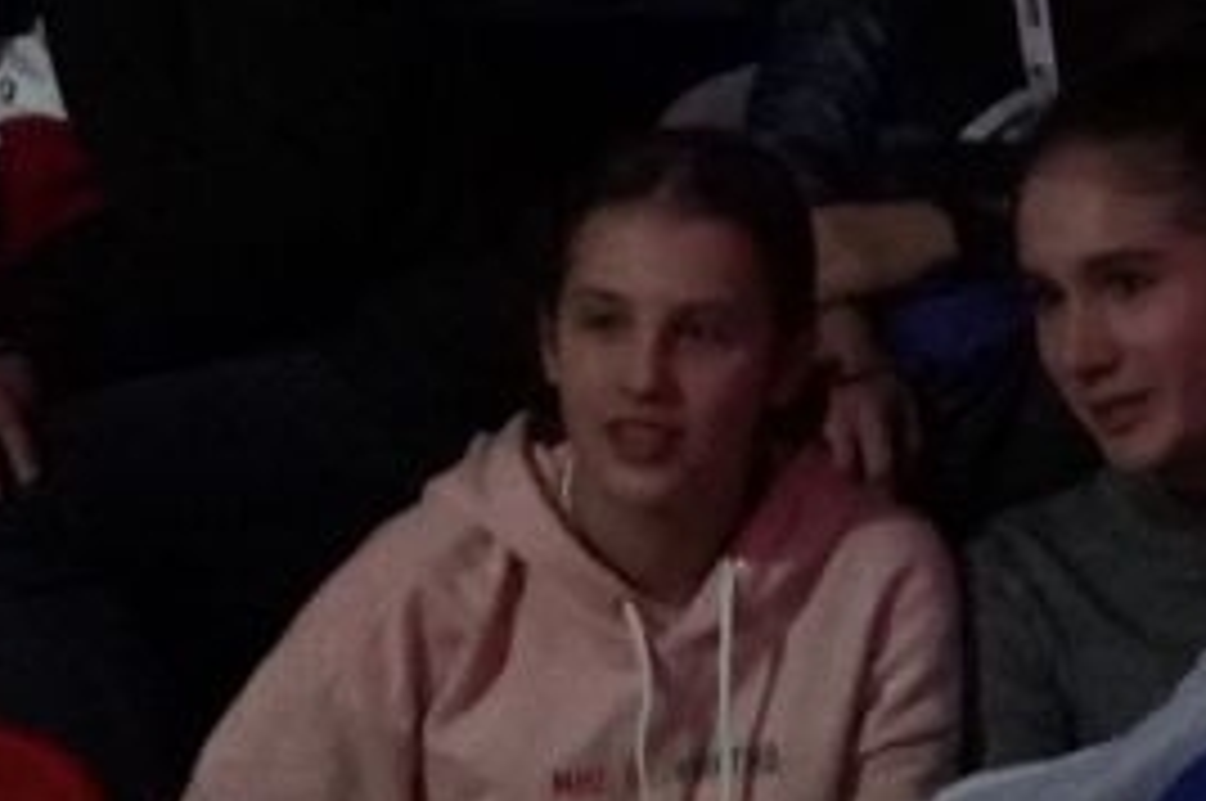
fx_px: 54705
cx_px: 482
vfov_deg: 0.8
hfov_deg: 1.3
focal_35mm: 1635
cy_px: 531
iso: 6400
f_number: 2.8
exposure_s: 1/1000
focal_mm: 162
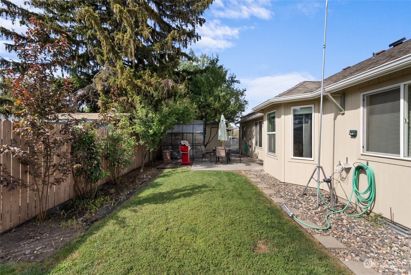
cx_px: 206
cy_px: 138
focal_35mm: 16
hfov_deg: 96.7
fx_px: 183
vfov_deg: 73.8
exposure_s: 1/50
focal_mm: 16
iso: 100
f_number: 13
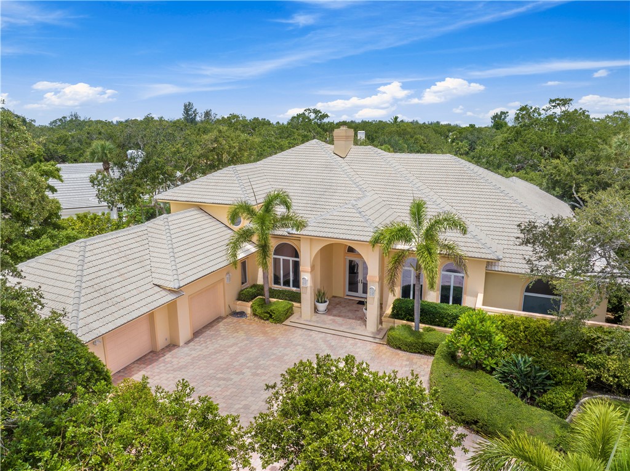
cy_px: 236
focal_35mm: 24
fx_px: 436
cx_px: 315
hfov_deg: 71.6
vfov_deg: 56.7
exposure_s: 1/50
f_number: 5.6
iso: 100
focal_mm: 12.29
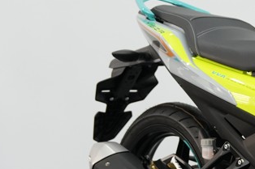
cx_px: 359
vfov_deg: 9.0
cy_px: 103
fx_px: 1083
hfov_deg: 12.9
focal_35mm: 153
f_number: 2.8
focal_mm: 40
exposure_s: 1/320
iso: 1250
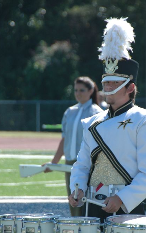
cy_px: 155
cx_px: 104
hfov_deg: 2.8
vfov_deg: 4.5
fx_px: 2985
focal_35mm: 469
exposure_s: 1/400
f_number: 5.6
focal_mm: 200
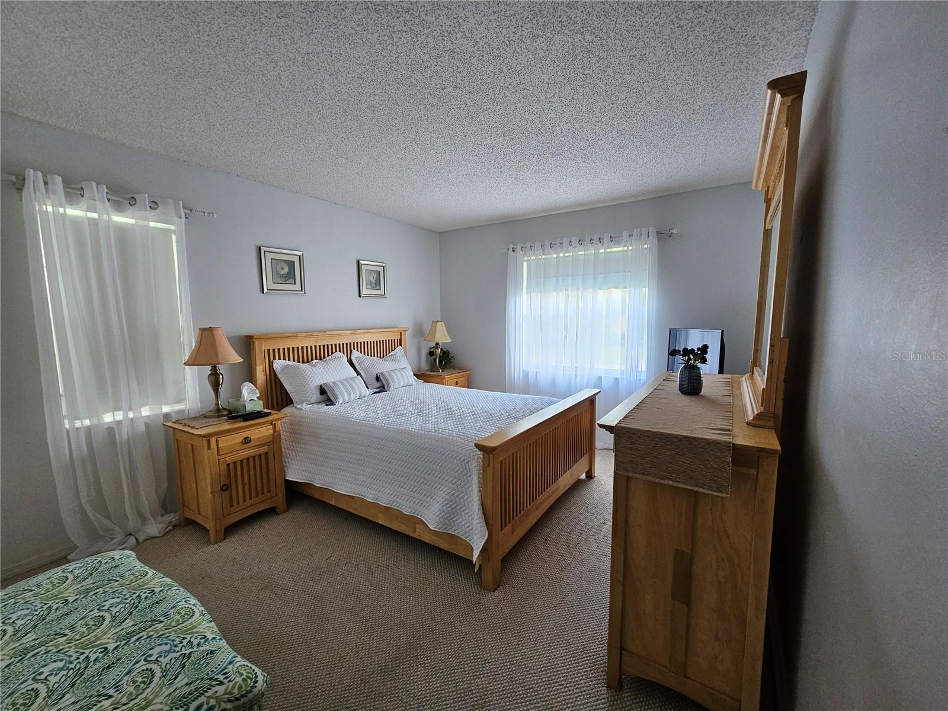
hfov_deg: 106.2
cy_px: 356
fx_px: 356
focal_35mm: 13
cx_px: 474
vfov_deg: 89.9
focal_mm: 2.2
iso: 250
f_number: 2.2
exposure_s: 1/60
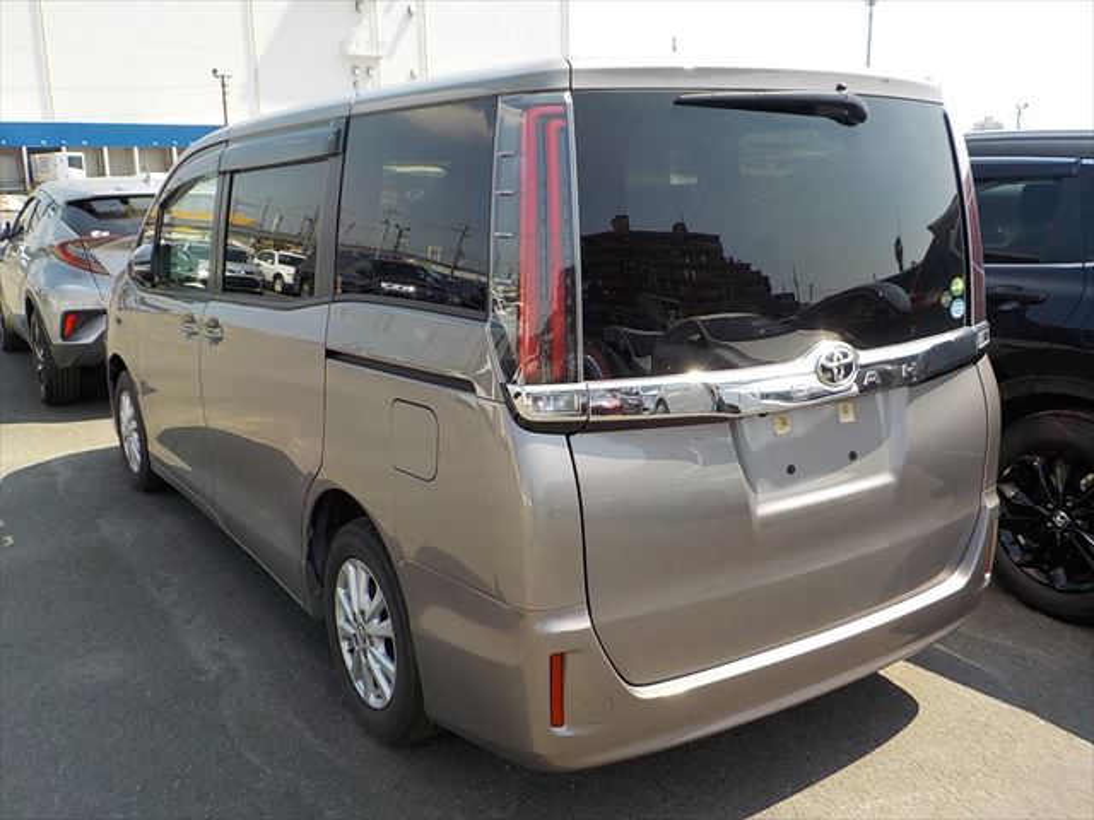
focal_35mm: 30
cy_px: 410
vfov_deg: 46.8
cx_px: 547
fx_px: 948
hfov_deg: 60.0
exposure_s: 1/640
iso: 125
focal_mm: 4.1
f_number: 3.3
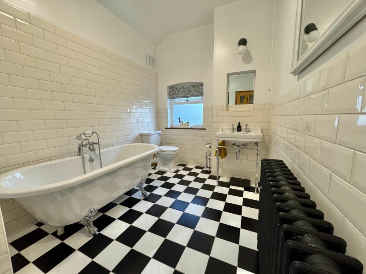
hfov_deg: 102.1
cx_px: 183
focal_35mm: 14
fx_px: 148
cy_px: 137
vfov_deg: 85.7
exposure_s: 1/100
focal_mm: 2.22
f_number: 2.2
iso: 250
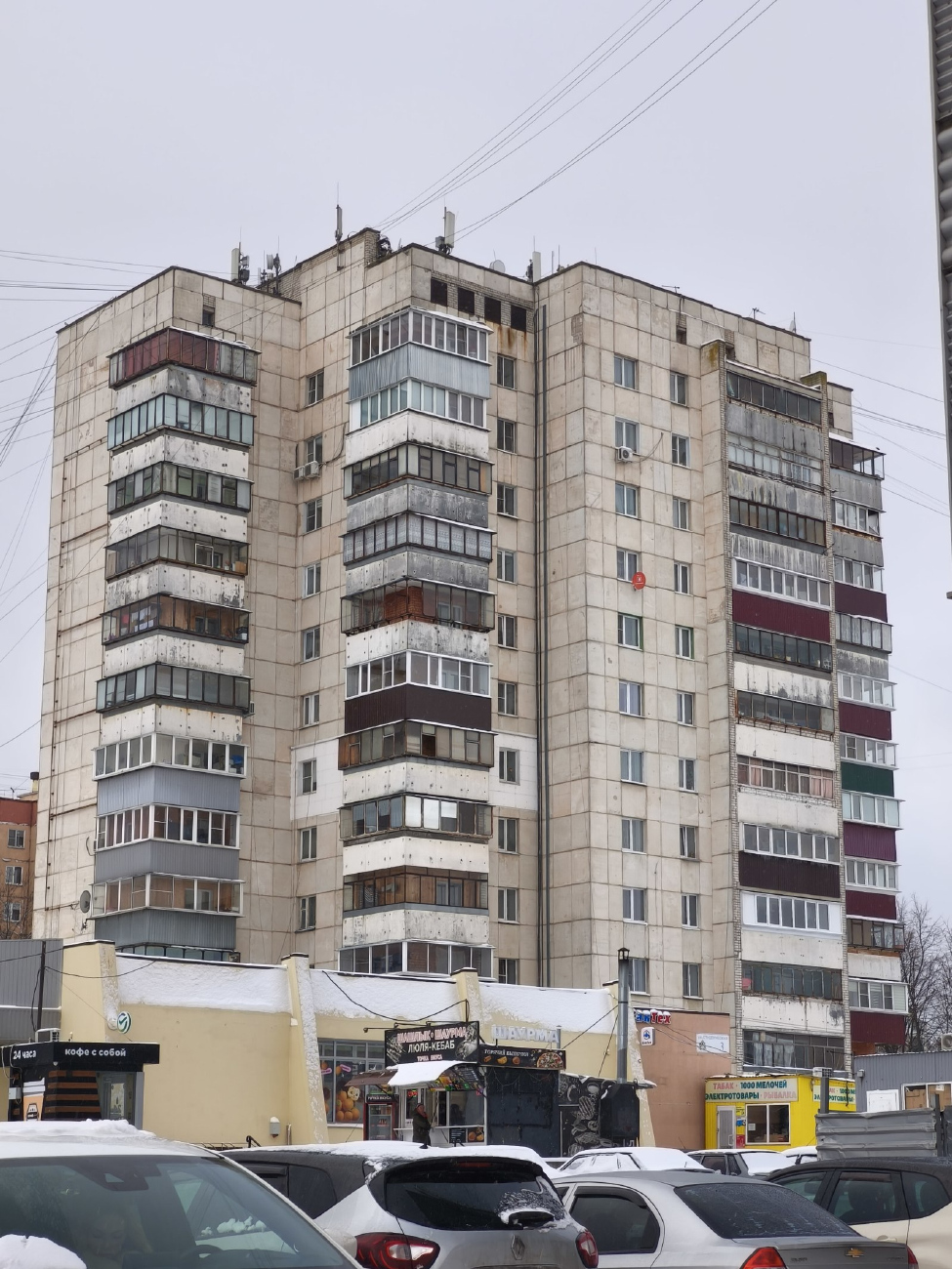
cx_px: 476
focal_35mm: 59
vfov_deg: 32.7
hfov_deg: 24.8
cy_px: 634
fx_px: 2163
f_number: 1.9
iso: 50
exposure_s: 1/230
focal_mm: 7.1
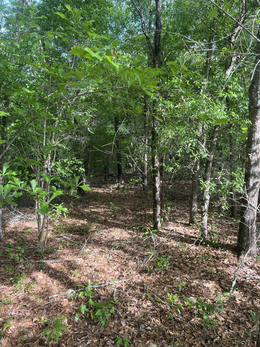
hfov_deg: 53.1
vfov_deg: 67.3
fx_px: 260
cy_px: 174
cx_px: 130
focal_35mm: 26
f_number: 1.5
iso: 40
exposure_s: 1/192
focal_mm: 5.7
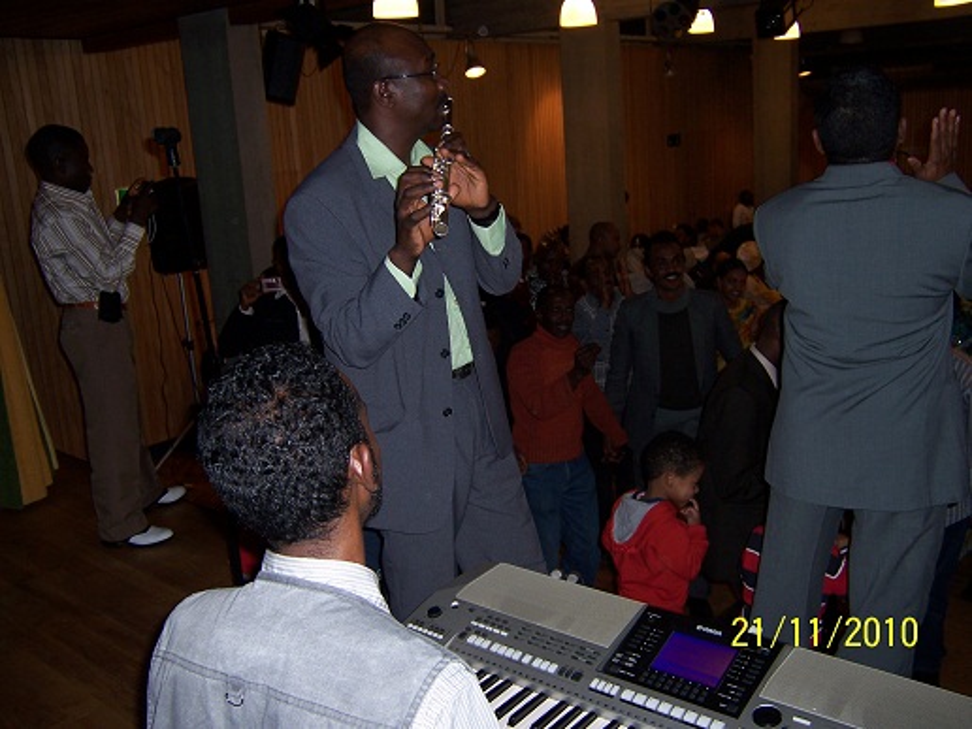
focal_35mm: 33
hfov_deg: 55.4
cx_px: 486
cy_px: 364
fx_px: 927
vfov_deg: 42.9
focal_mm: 5.5
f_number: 2.8
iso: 80
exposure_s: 1/60
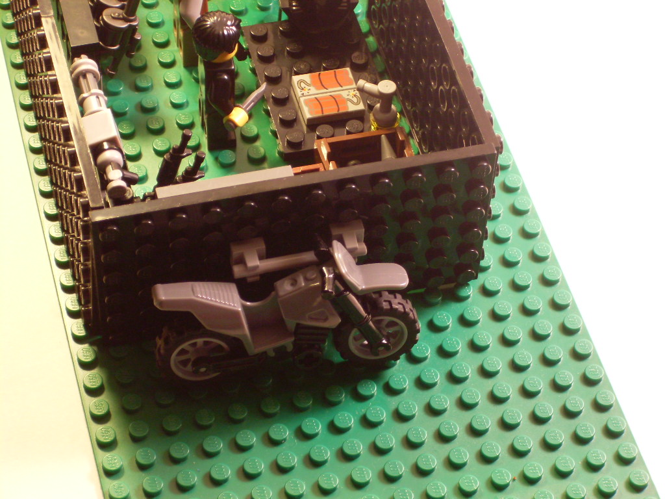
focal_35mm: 114
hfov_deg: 17.3
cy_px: 250
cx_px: 332
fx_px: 2190
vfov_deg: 13.0
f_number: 5.2
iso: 200
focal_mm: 18.9
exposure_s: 1/15
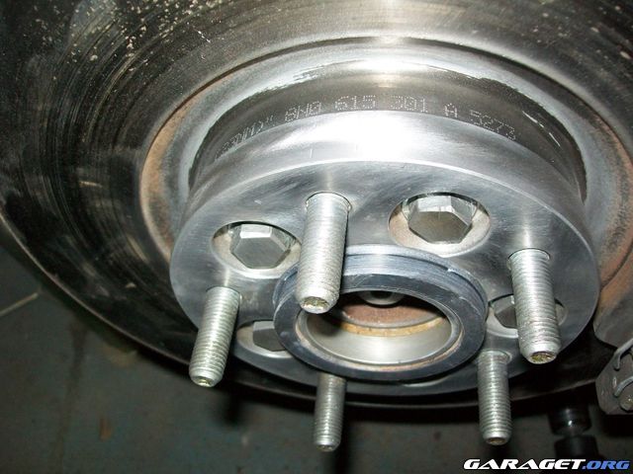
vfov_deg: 39.7
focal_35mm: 36
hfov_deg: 51.4
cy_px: 237
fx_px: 658
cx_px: 316
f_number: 2.7
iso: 160
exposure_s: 1/60
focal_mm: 6
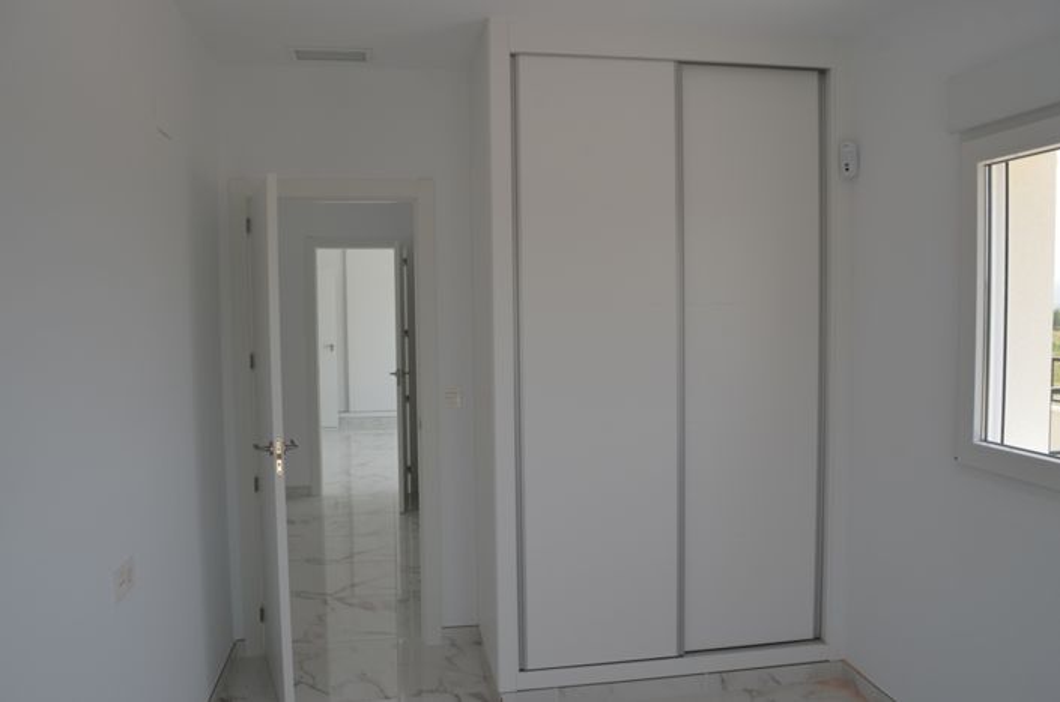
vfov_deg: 47.7
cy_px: 351
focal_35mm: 27
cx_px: 530
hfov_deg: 67.5
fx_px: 793
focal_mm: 18
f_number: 7.1
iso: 200
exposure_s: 1/200
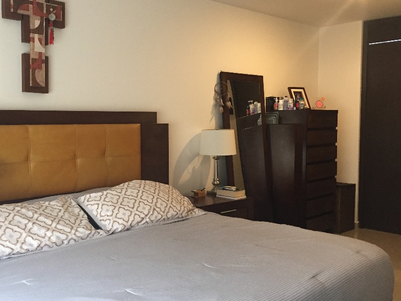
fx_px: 429
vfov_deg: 38.7
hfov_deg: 49.7
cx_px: 151
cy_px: 148
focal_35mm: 37
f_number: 2.2
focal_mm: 4.15
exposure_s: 1/30
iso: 160
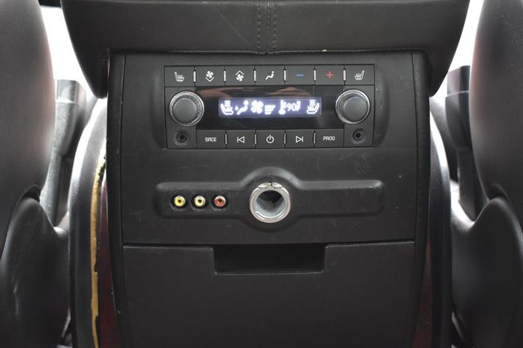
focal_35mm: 48
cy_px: 174
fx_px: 697
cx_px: 262
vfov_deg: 28.0
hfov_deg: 41.1
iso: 1600
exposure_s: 1/5
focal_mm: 32
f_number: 4.5
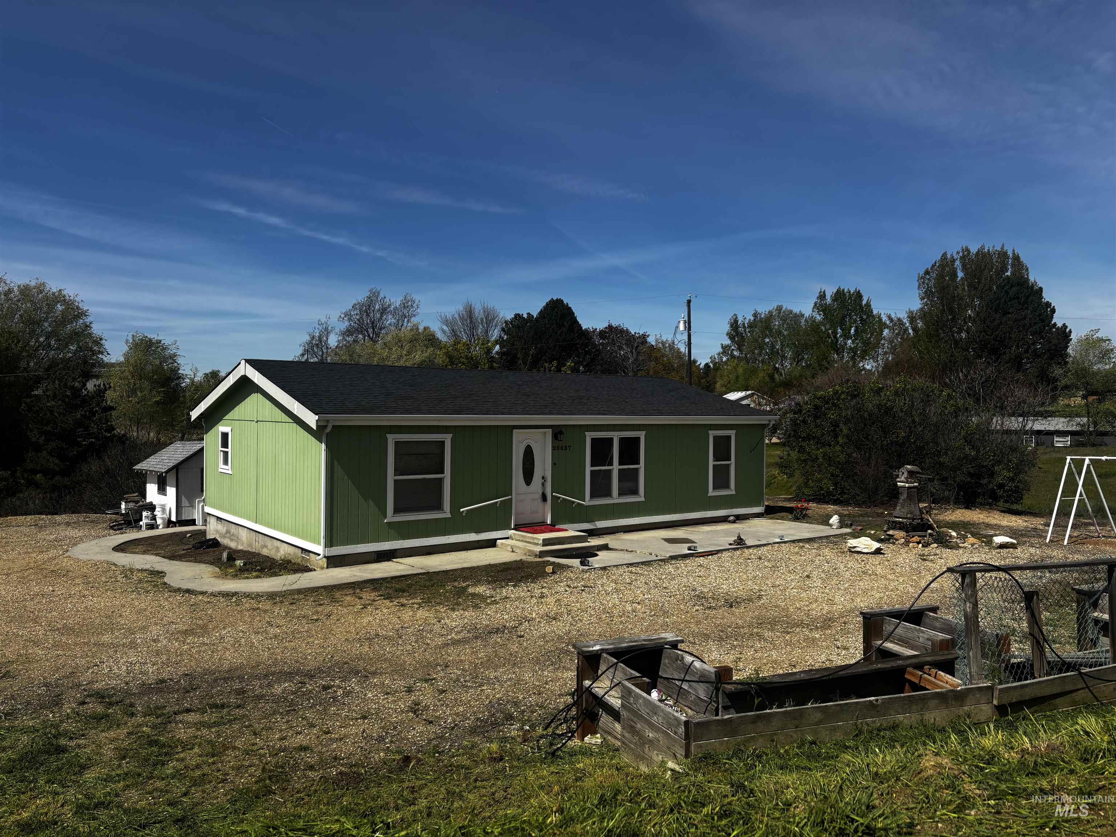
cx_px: 558
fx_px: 838
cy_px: 418
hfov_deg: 67.3
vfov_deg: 53.1
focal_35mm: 26
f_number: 1.6
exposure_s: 1/4854
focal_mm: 5.96
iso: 50
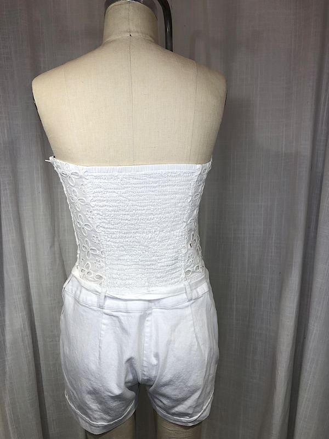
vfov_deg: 63.4
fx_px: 355
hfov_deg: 49.7
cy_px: 220
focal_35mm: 28
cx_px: 164
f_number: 1.8
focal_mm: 3.99
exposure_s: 1/232
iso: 20
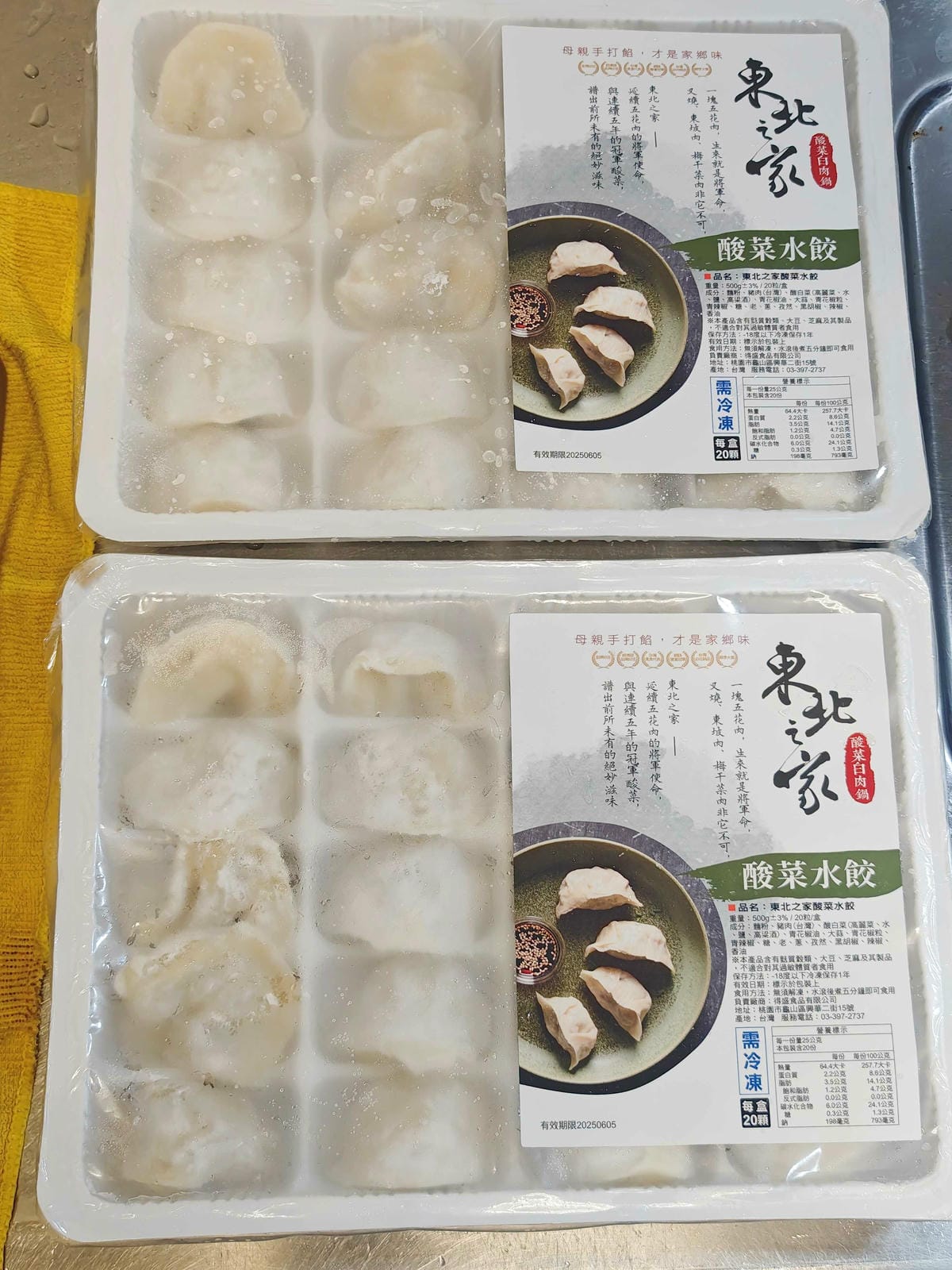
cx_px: 476
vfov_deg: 41.2
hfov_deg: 31.5
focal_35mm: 46
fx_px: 1687
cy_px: 635
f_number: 2
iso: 464
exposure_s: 1/120
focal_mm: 8.72
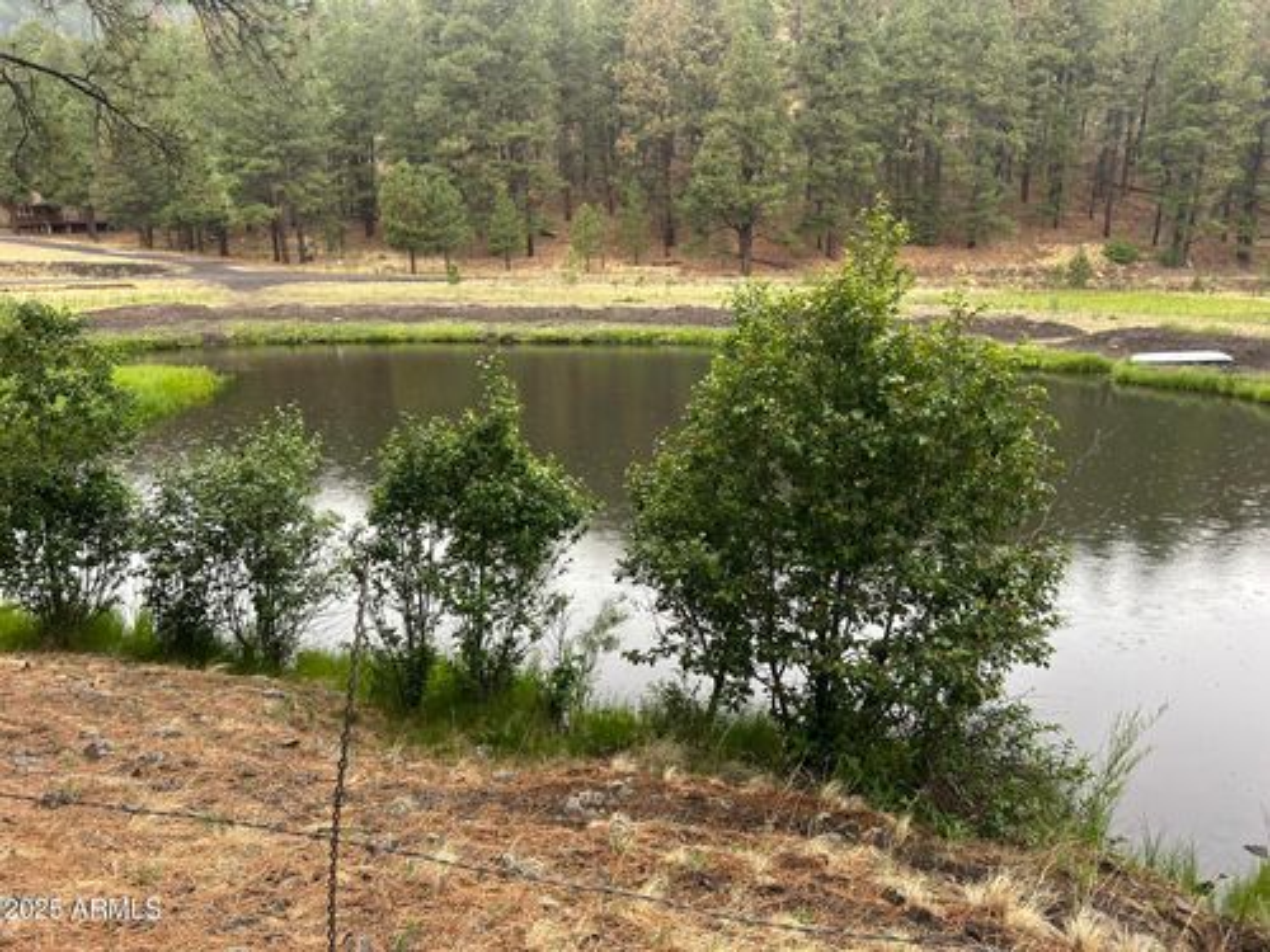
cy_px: 476
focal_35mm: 26
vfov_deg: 53.1
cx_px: 635
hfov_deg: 67.3
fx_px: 954
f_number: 1.5
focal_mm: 5.7
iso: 80
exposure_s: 1/121
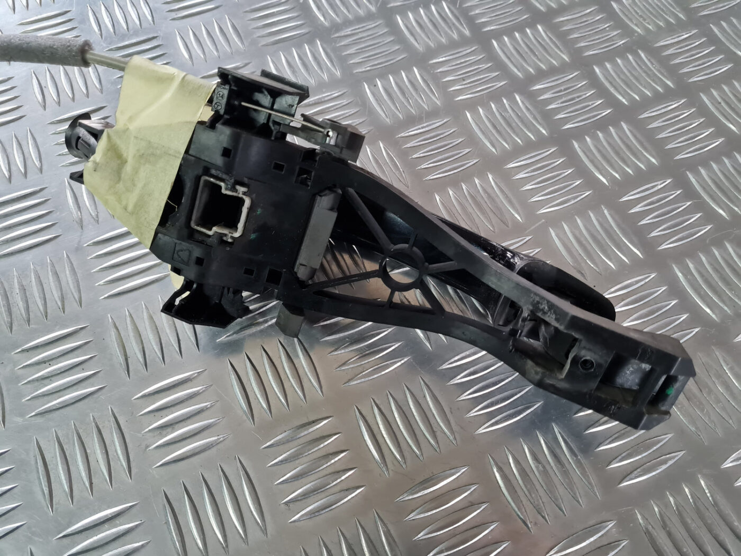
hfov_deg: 67.3
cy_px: 278
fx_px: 557
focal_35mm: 26
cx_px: 370
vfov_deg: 53.1
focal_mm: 5.4
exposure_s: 1/50
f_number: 1.8
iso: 400
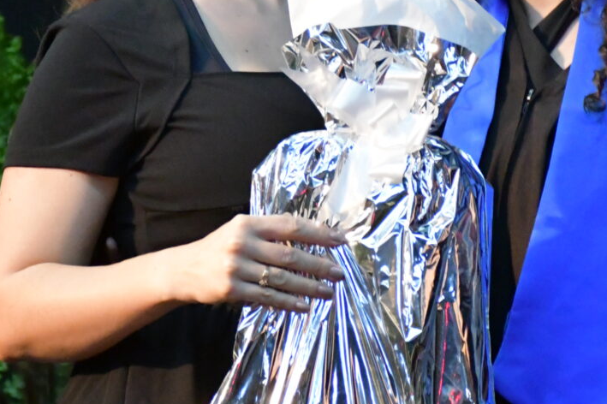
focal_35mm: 252
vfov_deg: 5.4
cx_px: 310
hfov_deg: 8.2
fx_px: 4247
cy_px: 155
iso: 8000
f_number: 5
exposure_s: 1/125
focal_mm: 62
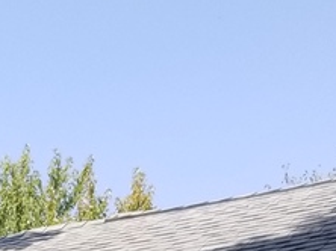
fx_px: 1639
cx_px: -139
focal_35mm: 169
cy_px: 561
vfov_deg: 8.2
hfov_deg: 11.3
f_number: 1.7
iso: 50
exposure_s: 1/1292
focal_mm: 4.25
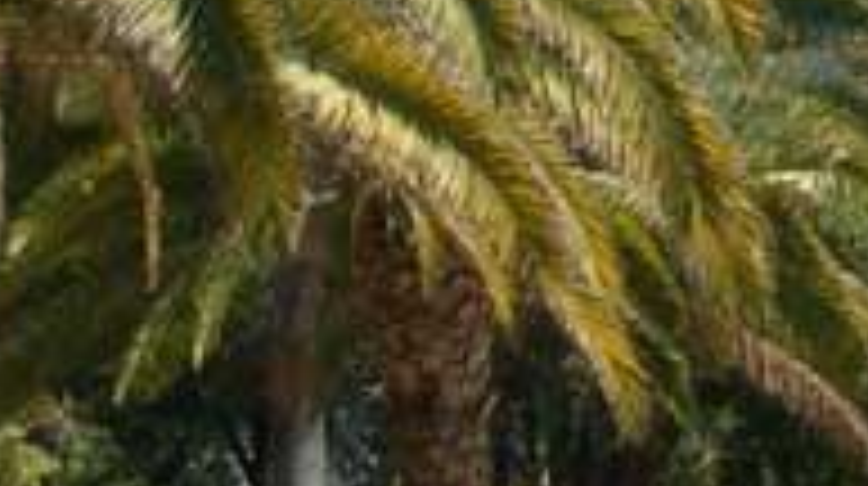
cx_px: 1313
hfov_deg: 10.7
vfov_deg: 6.1
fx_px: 4460
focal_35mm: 194
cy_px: -475
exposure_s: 1/400
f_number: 5
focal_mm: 8.2
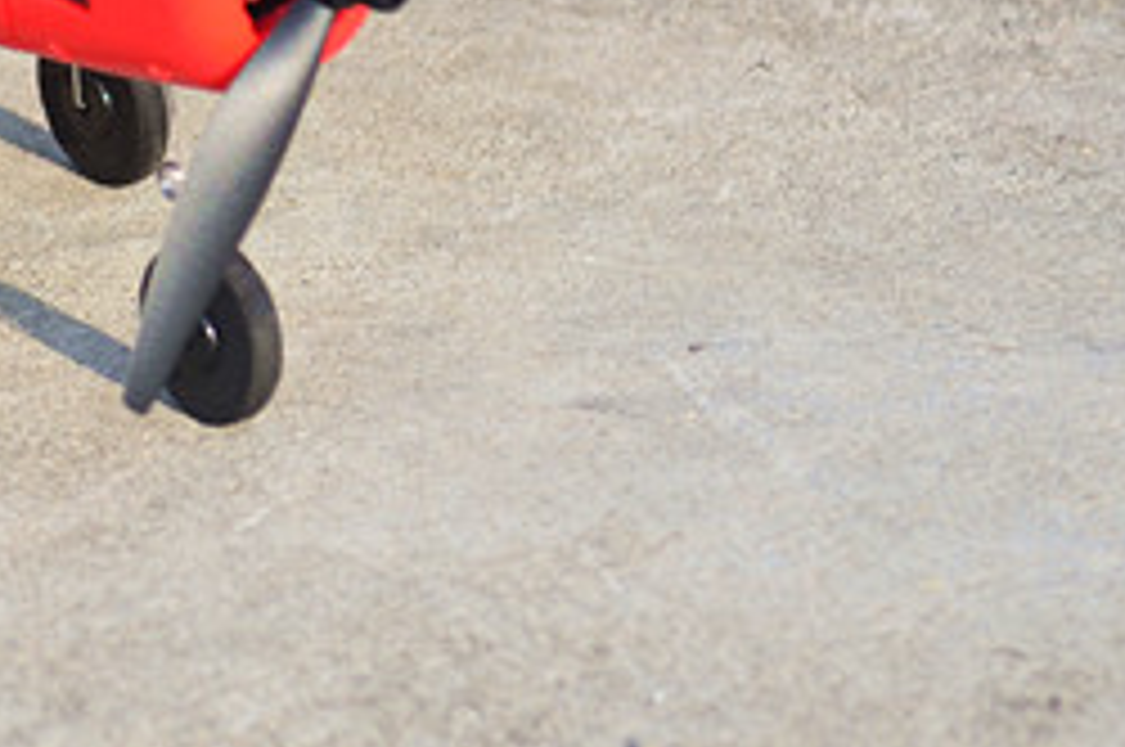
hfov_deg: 5.7
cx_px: -342
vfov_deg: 3.8
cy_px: -259
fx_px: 11223
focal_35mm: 360
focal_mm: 75
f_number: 5.6
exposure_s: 1/320
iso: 100
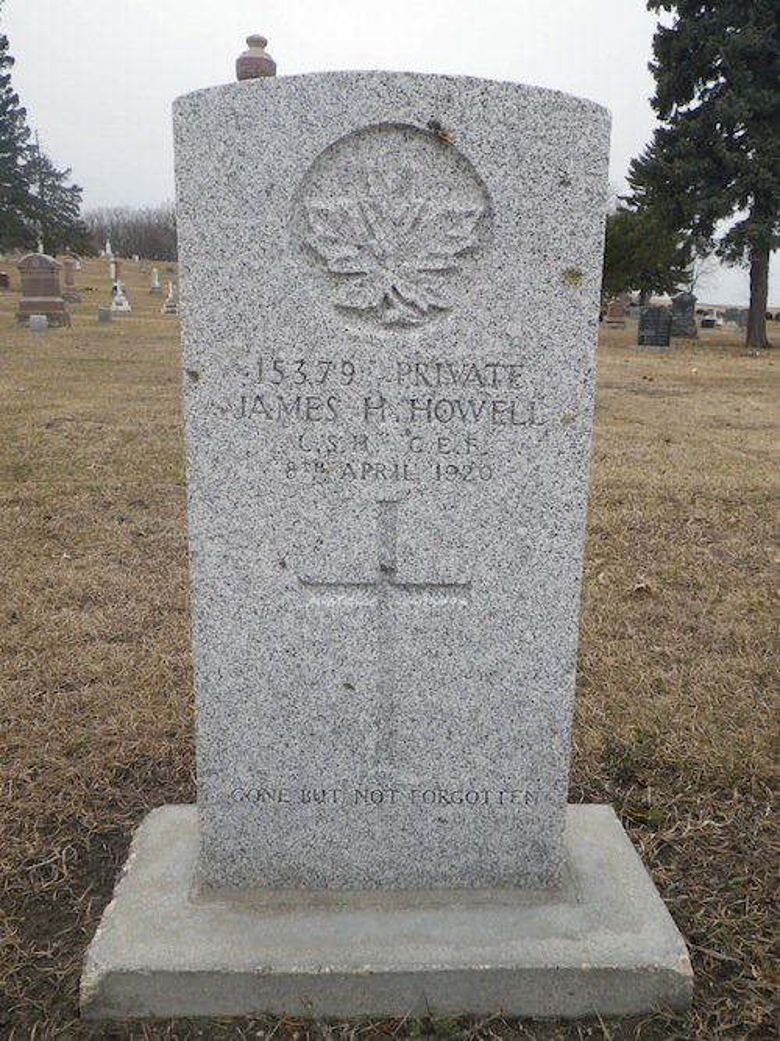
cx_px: 390
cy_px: 520
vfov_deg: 63.5
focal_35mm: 28
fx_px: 841
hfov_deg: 49.7
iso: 80
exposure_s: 1/200
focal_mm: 5
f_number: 4.2
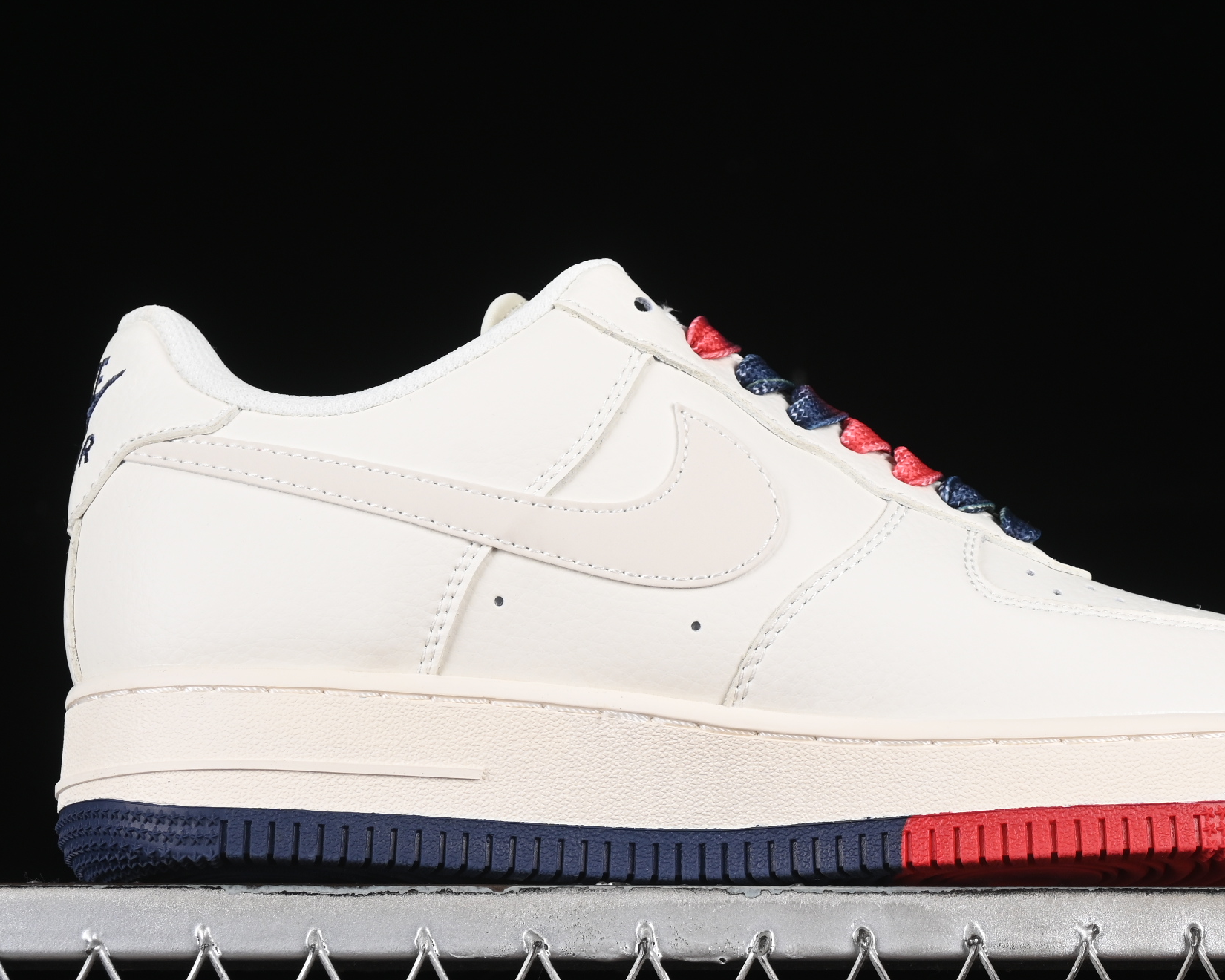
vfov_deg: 13.5
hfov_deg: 16.8
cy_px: 444
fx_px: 4133
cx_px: 782
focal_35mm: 114
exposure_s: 1/125
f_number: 7.1
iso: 160
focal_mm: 48
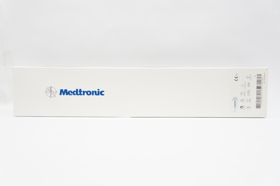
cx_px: 140
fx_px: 326
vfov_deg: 31.8
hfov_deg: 46.4
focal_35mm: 42
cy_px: 93
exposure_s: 1/60
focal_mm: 28
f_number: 5
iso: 400
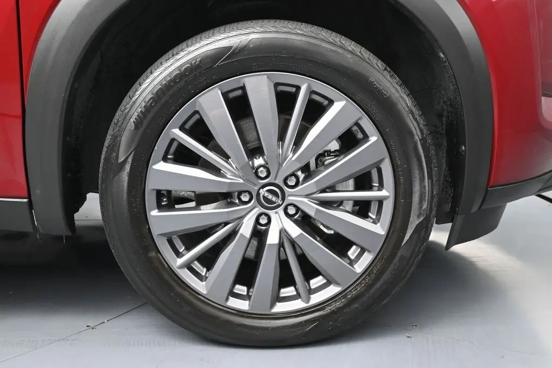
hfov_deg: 52.2
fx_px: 564
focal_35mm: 37
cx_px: 276
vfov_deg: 36.2
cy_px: 184
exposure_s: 1/125
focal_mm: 24.5
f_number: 4.2
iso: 1800
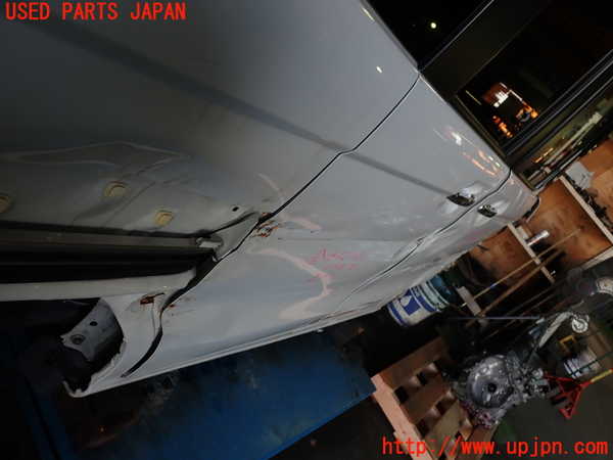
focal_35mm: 30
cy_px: 230
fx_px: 531
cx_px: 306
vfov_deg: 46.8
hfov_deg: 60.0
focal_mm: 5.4
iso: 100
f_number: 3.2
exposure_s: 1/80
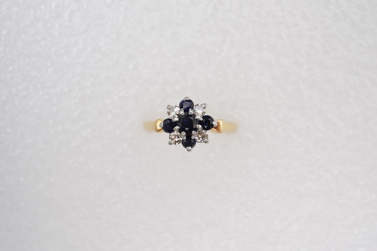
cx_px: 188
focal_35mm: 45
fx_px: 471
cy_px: 126
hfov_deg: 43.6
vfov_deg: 29.9
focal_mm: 30
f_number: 16
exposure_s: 1/125
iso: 500
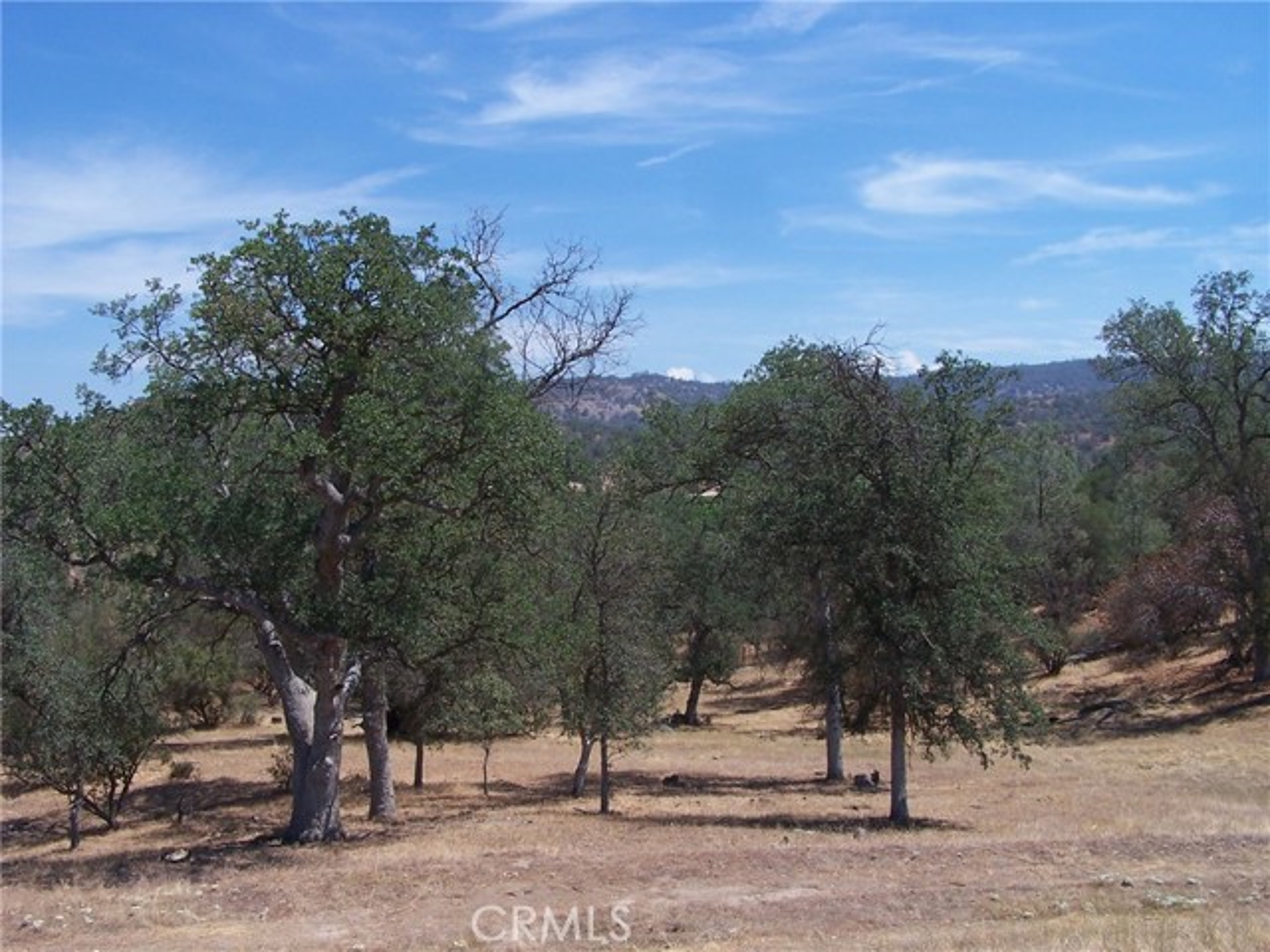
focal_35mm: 38
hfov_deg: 49.0
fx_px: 1394
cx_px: 635
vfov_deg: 37.7
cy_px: 476
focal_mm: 6.3
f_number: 5.6
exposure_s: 1/350
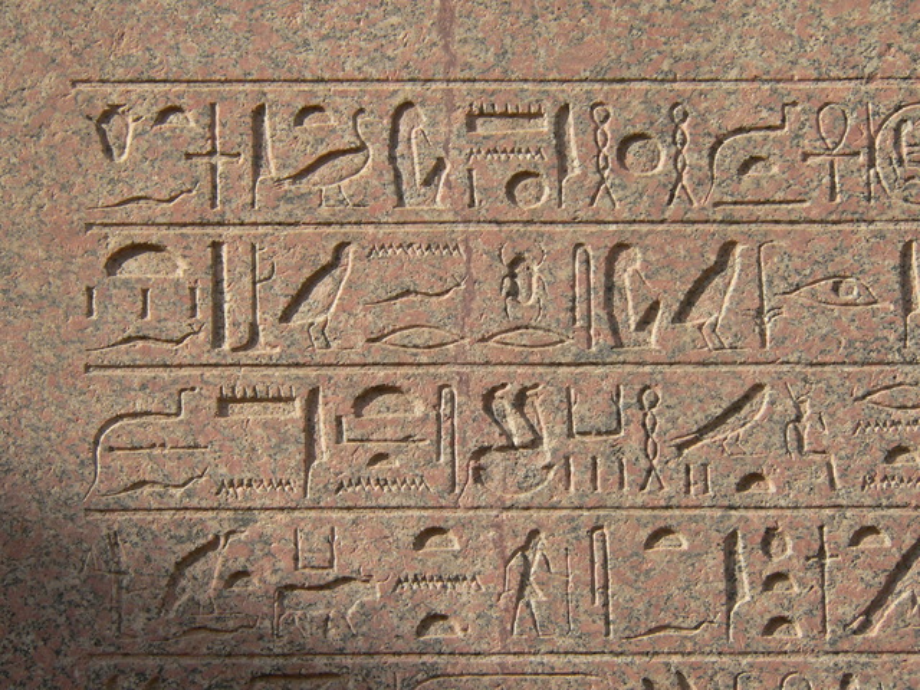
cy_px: 345
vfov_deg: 6.4
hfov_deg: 8.5
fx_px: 6219
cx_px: 460
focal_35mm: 234
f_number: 4
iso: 80
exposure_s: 1/500
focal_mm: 38.9
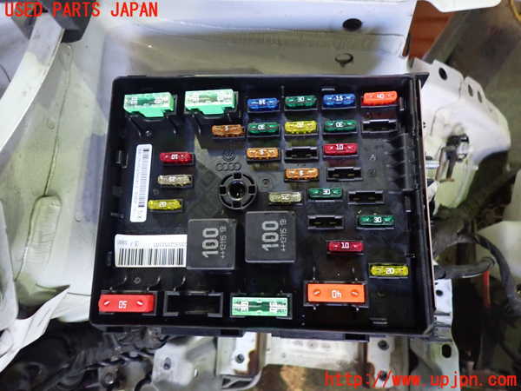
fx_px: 376
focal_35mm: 25
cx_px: 260
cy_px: 196
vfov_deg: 54.9
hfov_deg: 69.4
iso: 800
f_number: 2
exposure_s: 1/25
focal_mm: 4.5
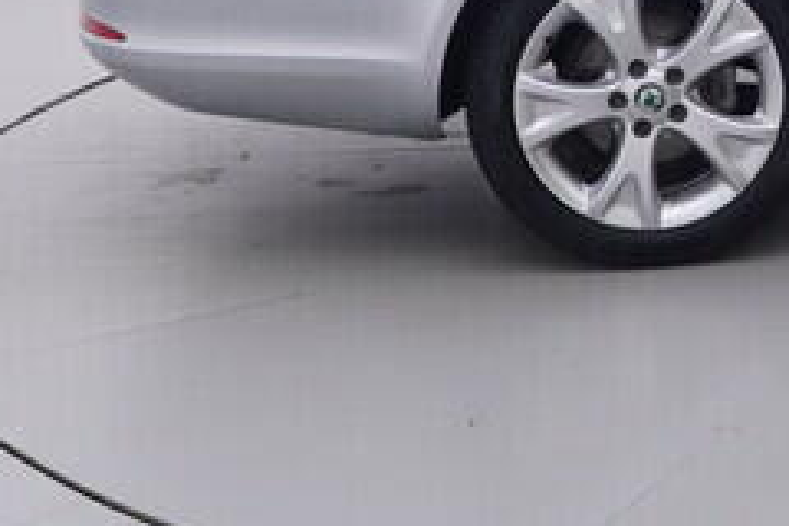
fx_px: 2107
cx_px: 973
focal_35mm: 96
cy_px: -158
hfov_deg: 19.8
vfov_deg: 13.7
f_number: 5
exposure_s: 1/80
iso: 200
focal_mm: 15
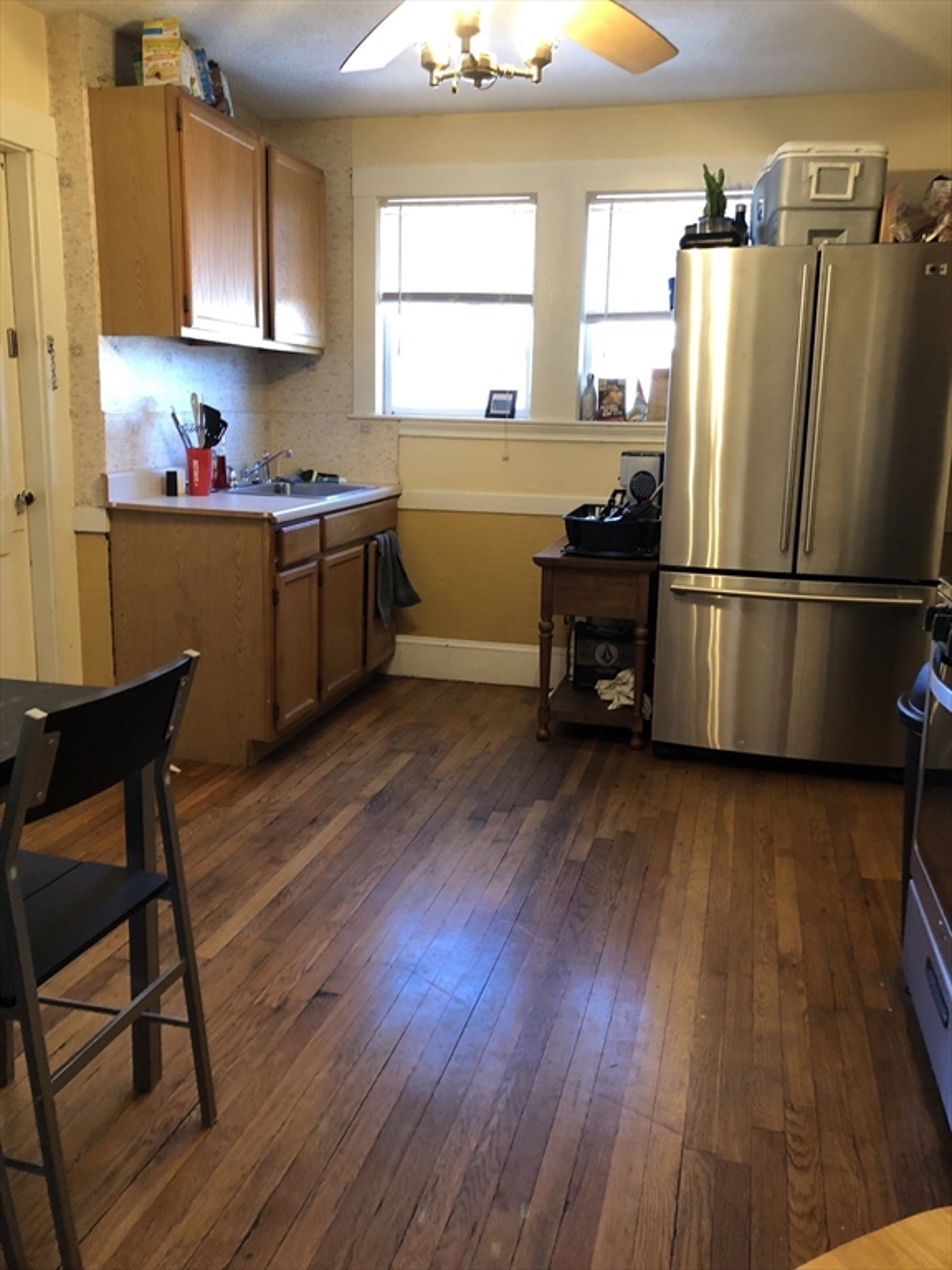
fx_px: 1027
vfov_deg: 63.4
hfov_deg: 49.7
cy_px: 635
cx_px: 476
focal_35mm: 28
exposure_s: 1/15
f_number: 1.8
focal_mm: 4
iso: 64
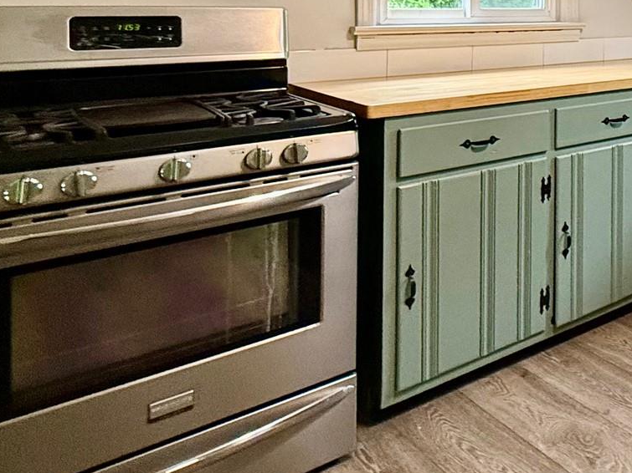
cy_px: 3
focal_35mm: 38
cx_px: 744
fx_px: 694
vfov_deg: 34.4
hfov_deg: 37.8
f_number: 2.2
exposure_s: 1/60
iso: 250
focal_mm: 2.22
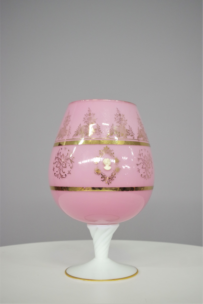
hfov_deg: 34.2
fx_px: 330
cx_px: 102
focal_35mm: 39
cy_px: 152
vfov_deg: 49.6
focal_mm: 26.25
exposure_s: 1/60
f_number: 4
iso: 1600
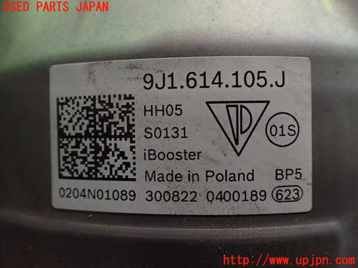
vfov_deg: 46.8
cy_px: 134
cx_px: 179
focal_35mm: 30
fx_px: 310
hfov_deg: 60.0
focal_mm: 5.4
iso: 800
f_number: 2.3
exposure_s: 1/60
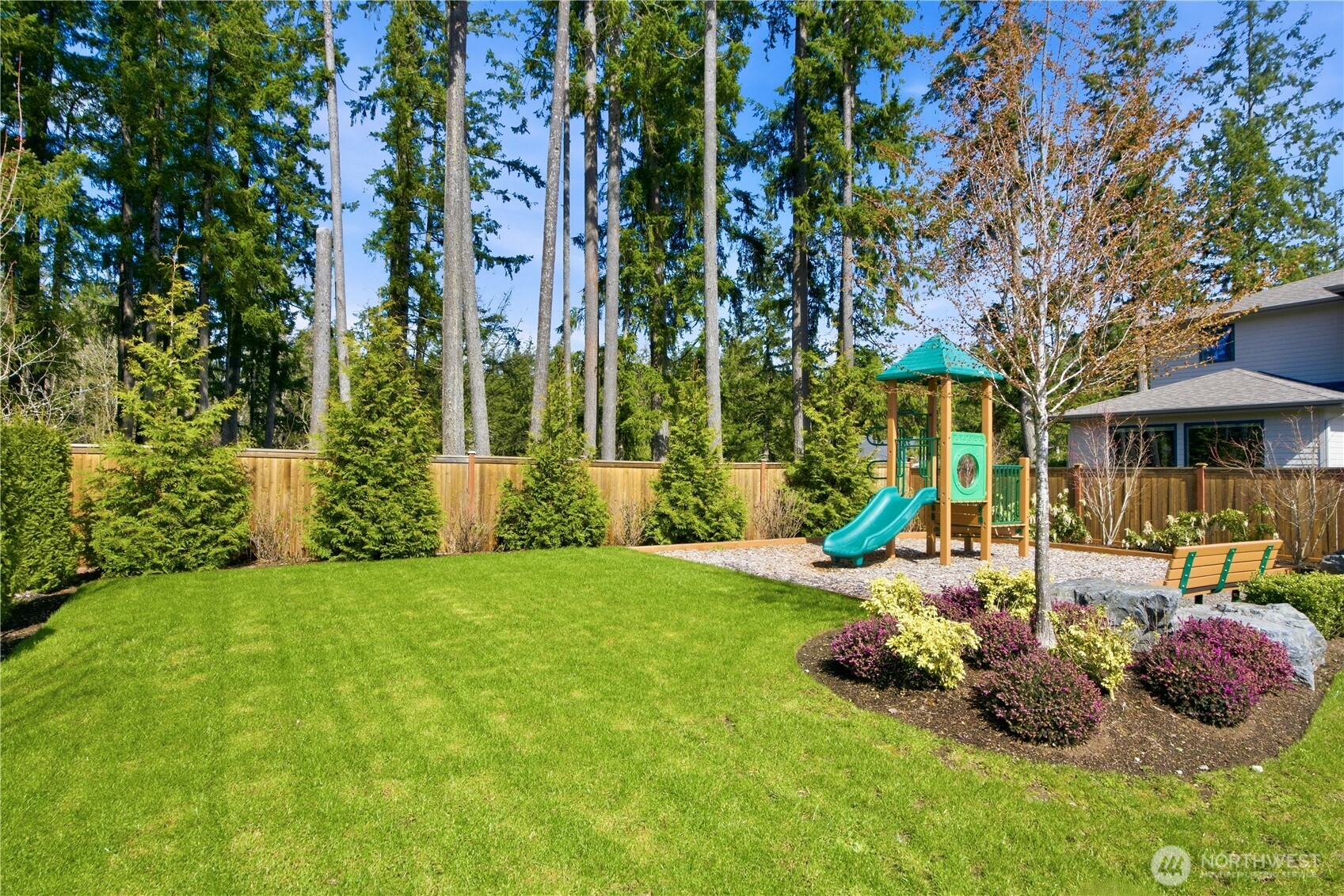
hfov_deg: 86.9
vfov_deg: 64.5
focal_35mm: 19
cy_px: 448
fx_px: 709
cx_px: 672
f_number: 9
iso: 400
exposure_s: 1/160
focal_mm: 19
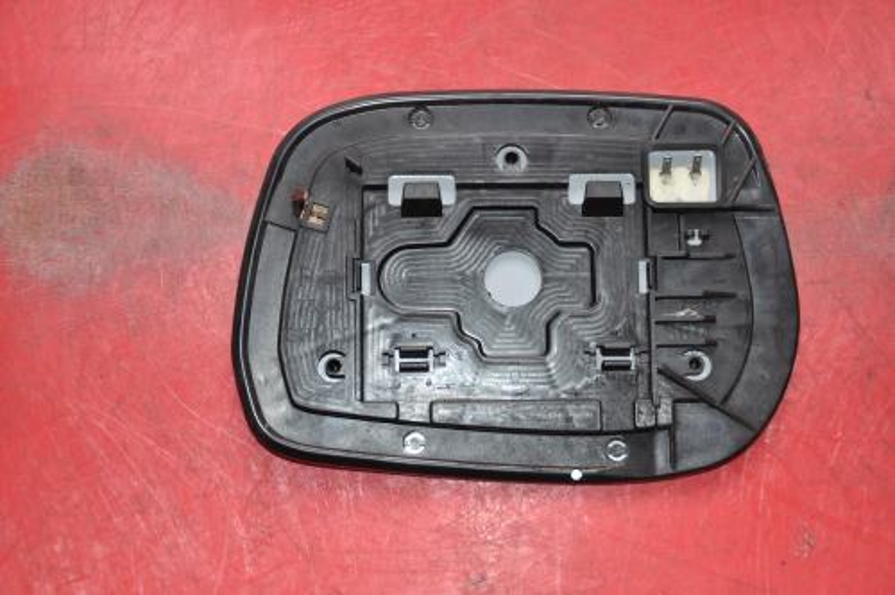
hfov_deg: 31.9
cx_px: 448
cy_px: 298
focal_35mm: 63
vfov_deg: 21.5
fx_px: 1564
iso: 720
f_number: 4.8
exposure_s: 1/60
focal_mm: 42
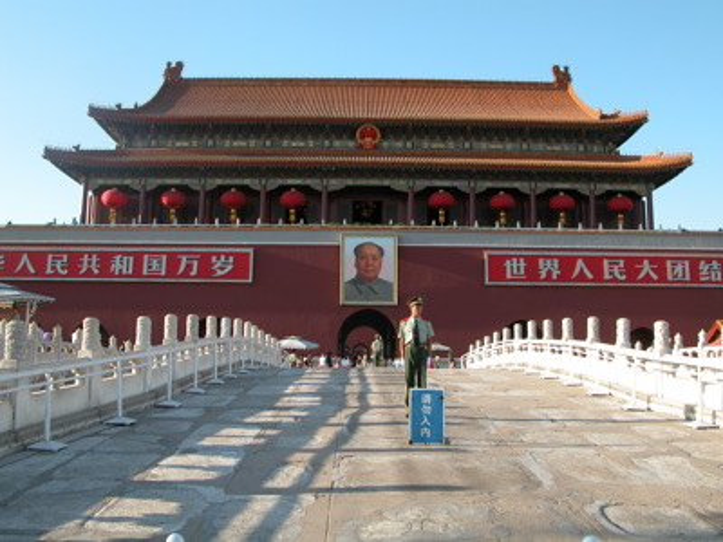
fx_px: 710
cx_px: 362
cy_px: 271
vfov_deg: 41.8
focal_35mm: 34
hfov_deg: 54.0
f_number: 5
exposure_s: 1/188
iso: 100
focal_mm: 8.9
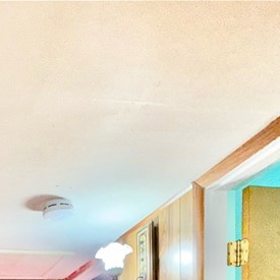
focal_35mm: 46
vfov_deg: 28.2
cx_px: -17
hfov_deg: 32.9
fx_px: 421
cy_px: 390
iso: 100
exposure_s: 1/40
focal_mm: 2.22
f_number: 2.2
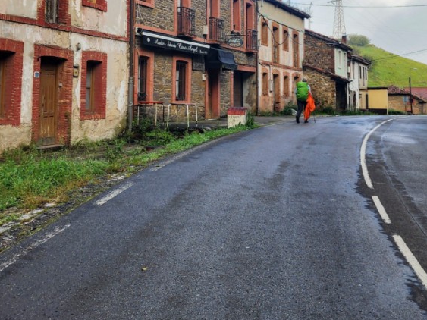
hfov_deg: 38.9
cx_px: 199
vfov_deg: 28.7
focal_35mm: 49
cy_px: 45
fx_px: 604
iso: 12
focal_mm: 6.4
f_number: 1.8
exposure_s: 1/275
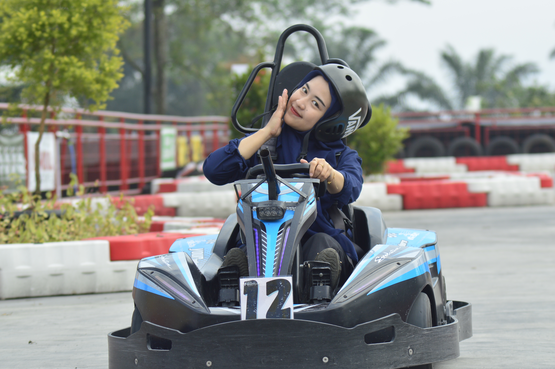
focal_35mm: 202
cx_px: 278
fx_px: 3119
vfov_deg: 6.8
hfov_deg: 10.2
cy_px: 184
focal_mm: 135
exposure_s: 1/320
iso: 200
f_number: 7.1
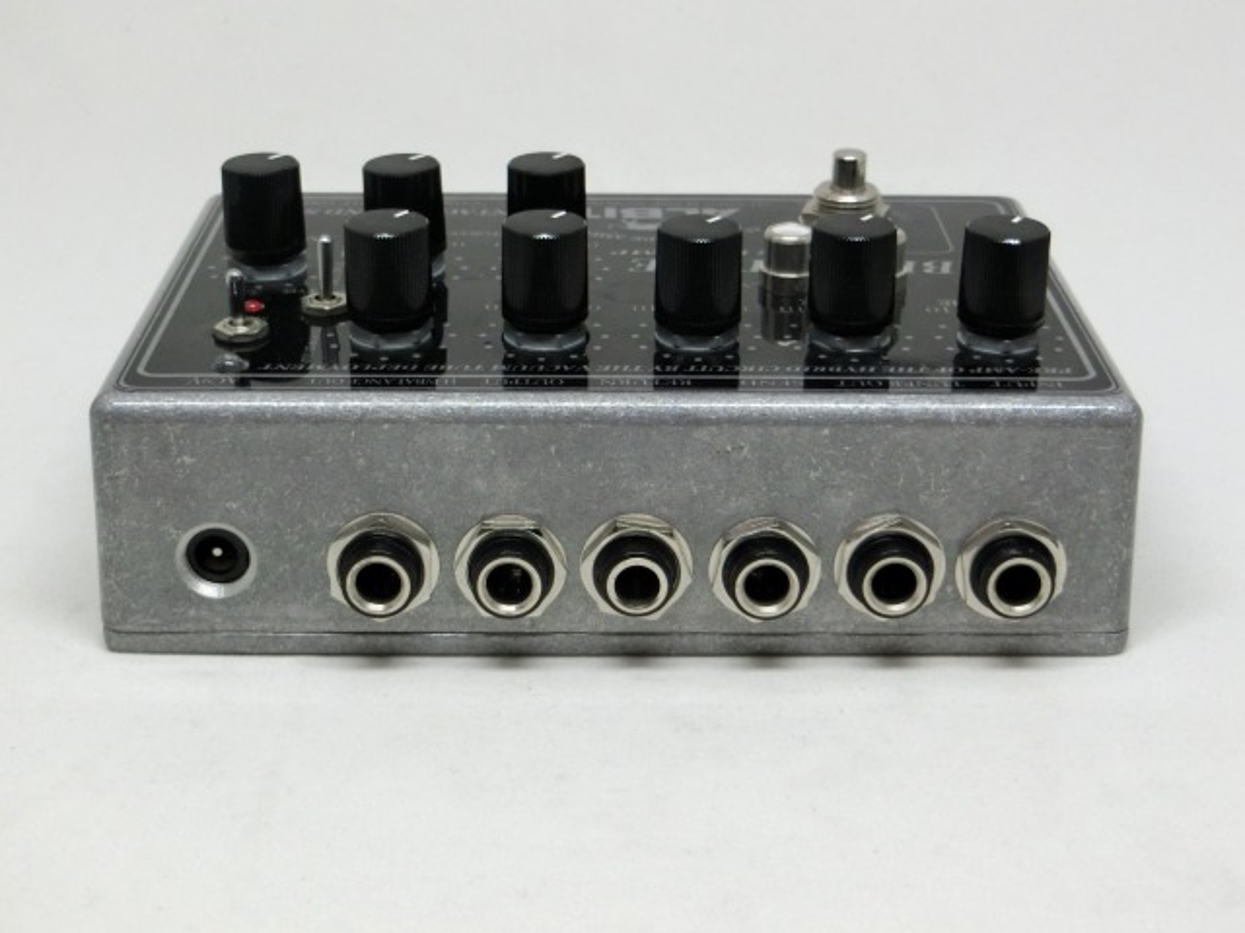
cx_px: 622
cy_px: 466
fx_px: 2158
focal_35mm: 60
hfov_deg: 32.2
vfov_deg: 24.4
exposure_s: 1/125
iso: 250
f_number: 5
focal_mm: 10.7
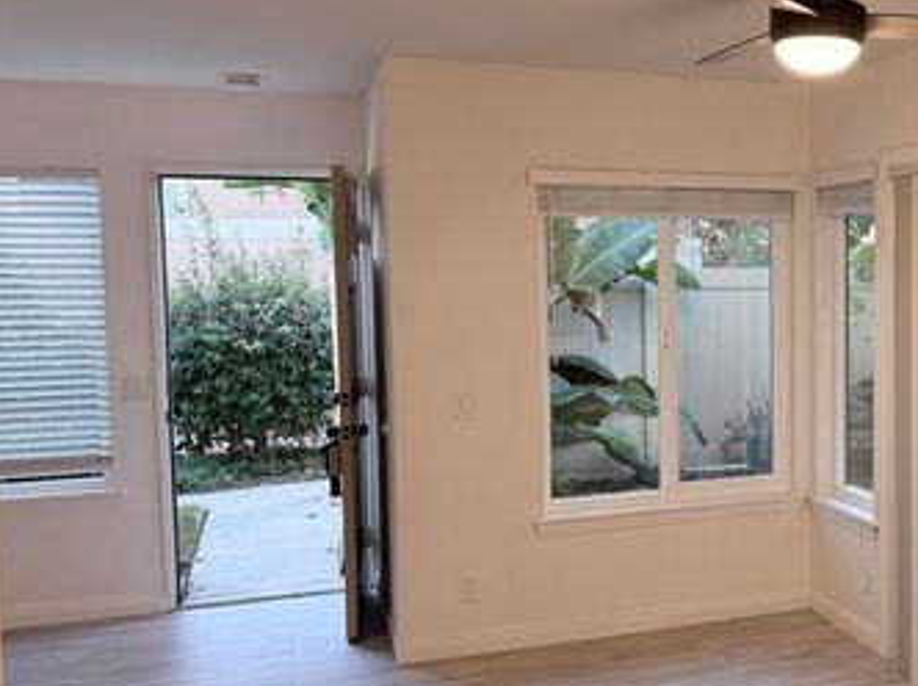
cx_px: 771
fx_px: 1139
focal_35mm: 43
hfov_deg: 41.5
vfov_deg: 33.5
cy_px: 344
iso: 250
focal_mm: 6.76
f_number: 1.78
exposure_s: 1/120
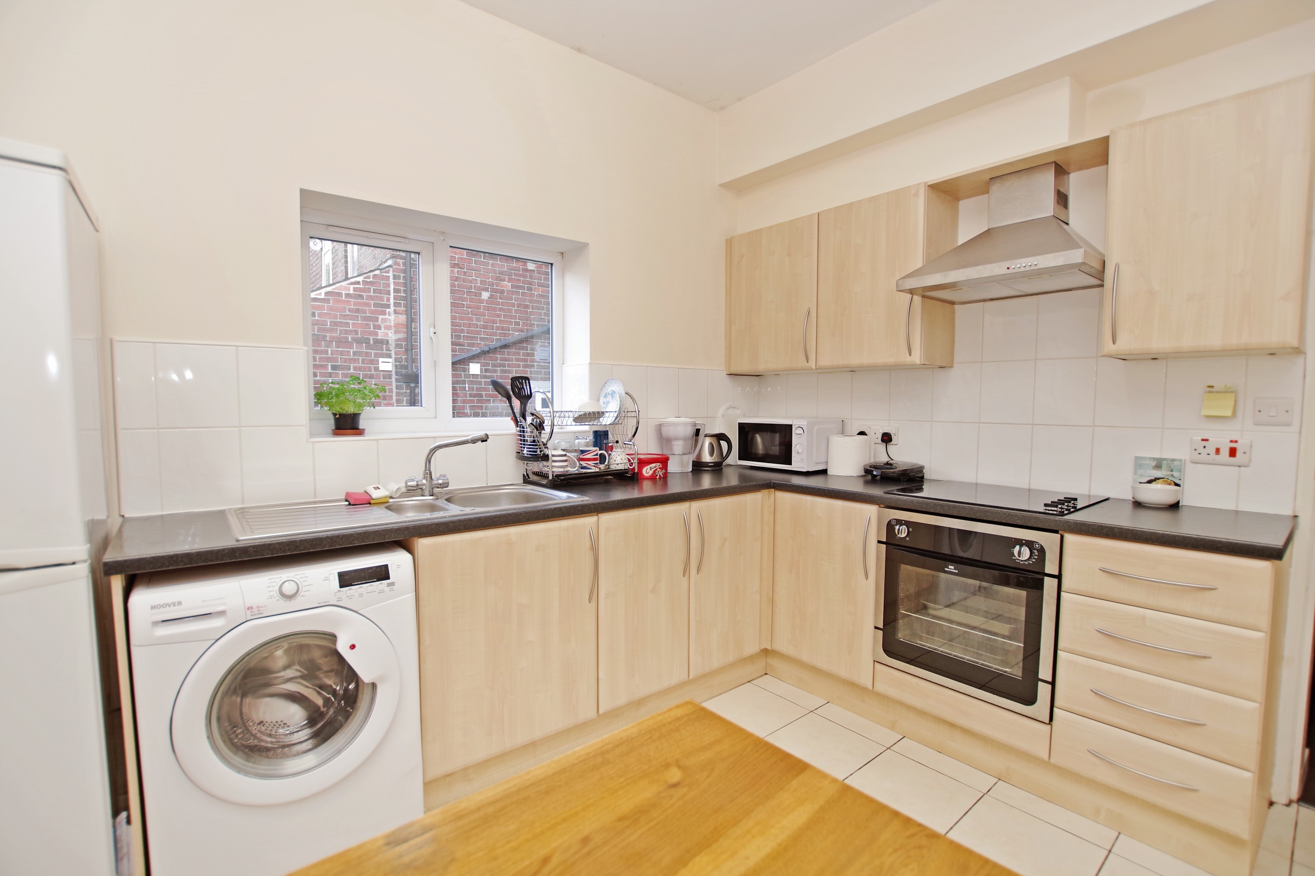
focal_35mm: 15
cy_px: 438
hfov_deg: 100.4
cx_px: 658
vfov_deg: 77.3
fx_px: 548
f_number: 3.5
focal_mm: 10
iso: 200
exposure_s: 1/30
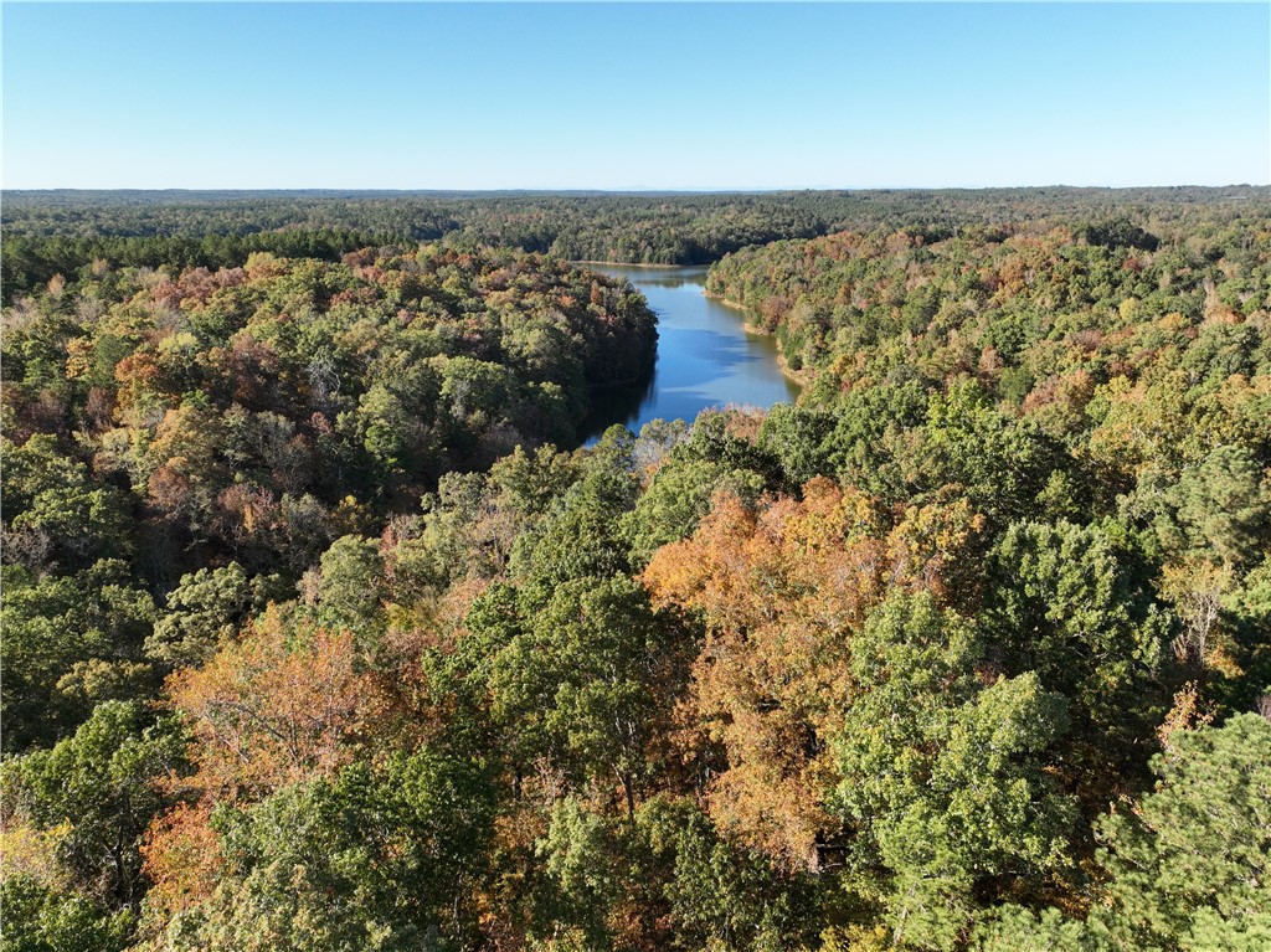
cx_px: 636
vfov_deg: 56.8
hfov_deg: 71.6
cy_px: 476
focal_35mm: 24
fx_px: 881
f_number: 2.8
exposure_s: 1/160
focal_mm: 12.29
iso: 160
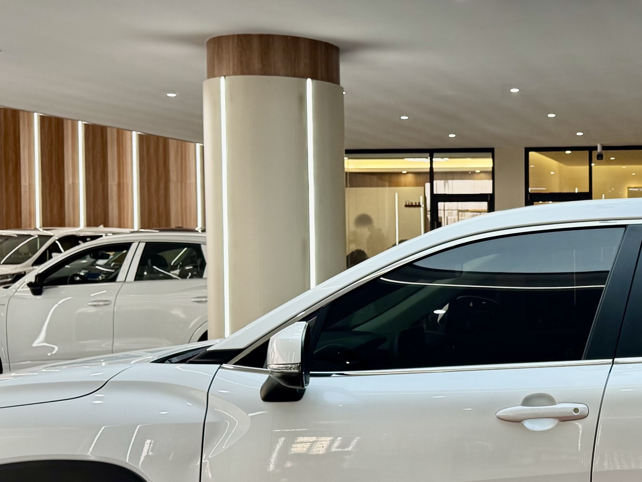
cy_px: 289
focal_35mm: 60
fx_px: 1113
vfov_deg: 24.4
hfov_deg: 30.7
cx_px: 583
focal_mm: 6.76
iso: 64
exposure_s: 1/143
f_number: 1.78
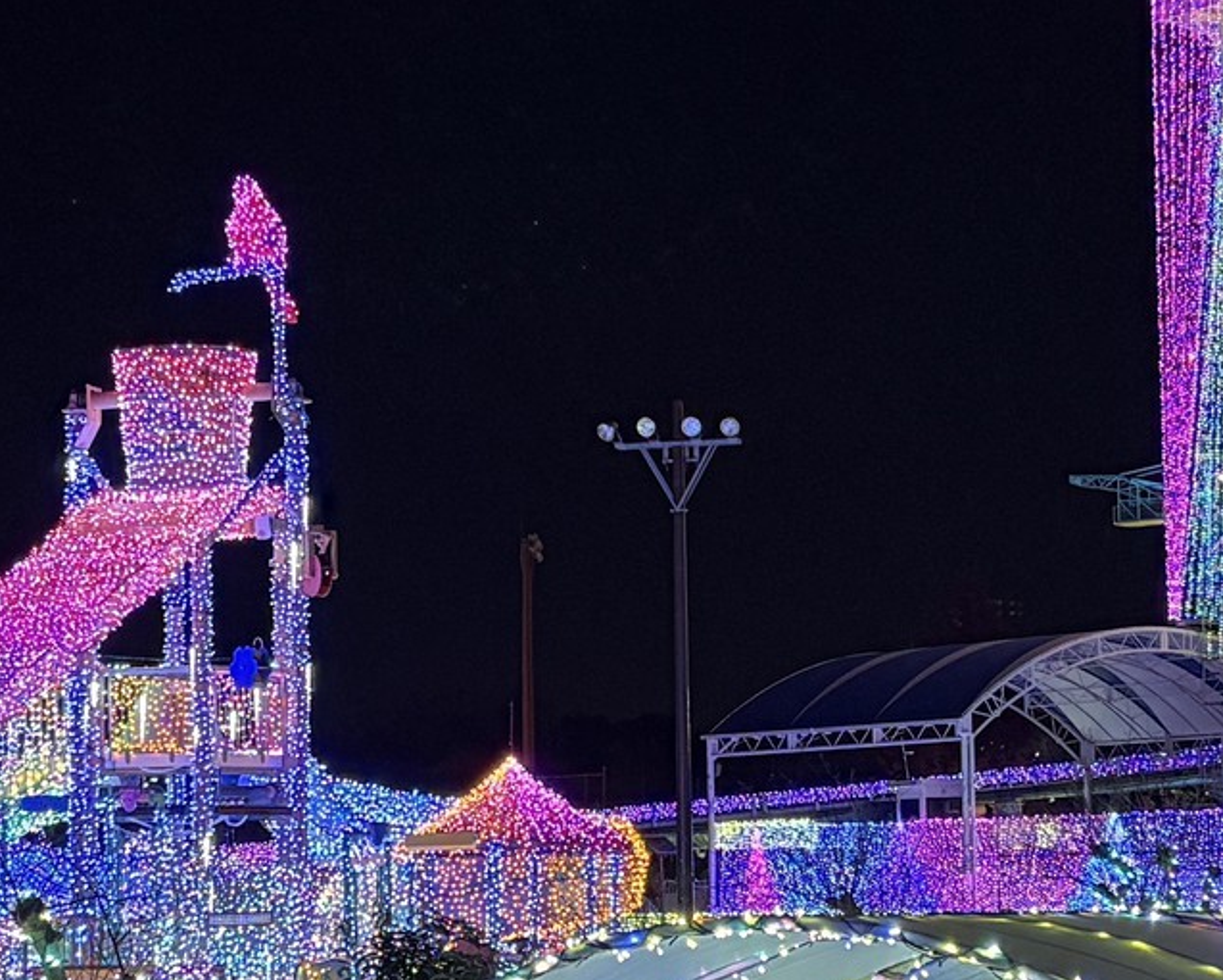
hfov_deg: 18.8
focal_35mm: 102
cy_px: 625
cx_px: 624
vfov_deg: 15.1
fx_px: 3693
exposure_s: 1/50
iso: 320
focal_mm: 5.96
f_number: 1.6
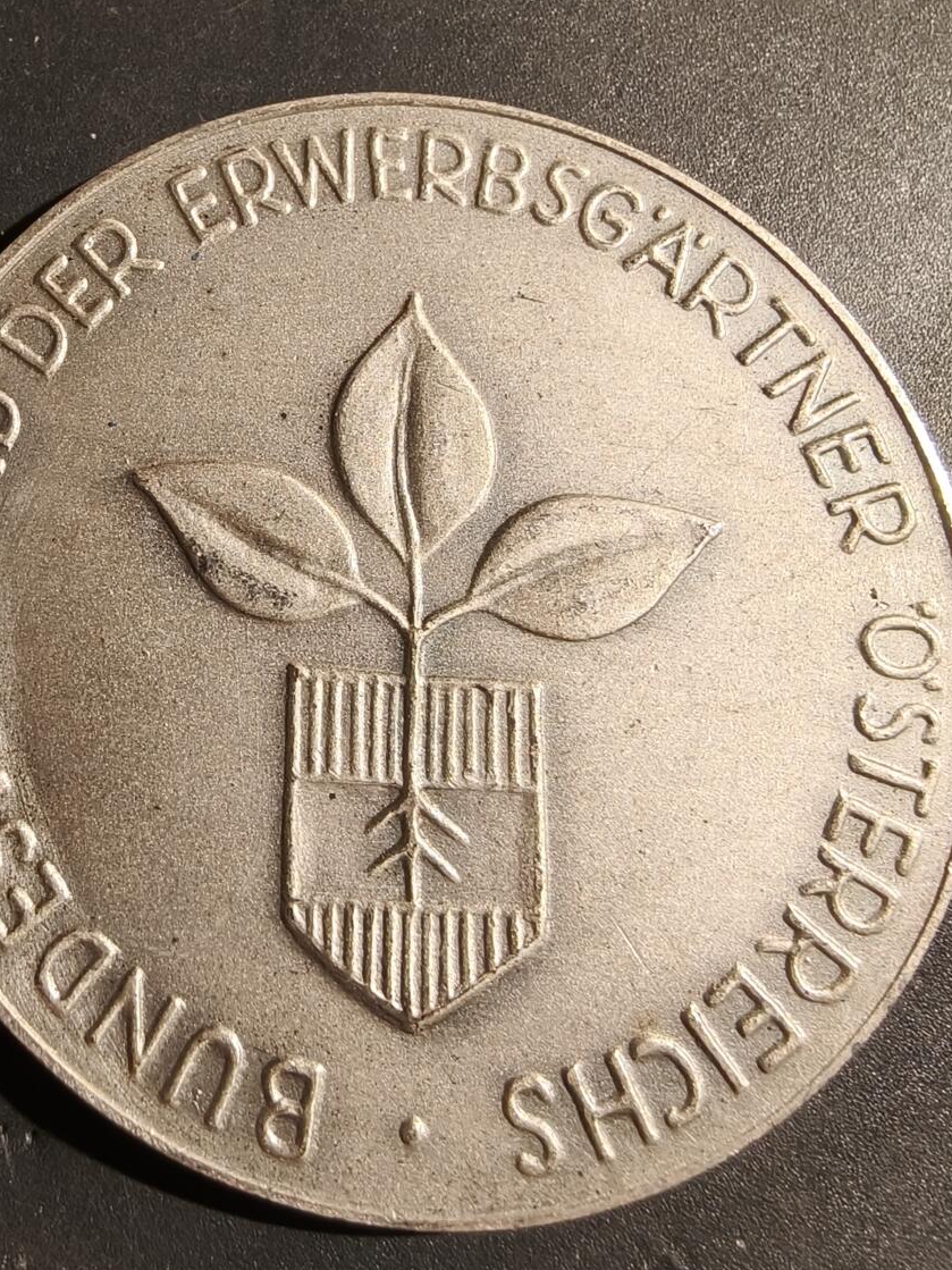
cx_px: 416
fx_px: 1357
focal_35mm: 37
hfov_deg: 38.6
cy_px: 760
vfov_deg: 49.8
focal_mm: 2.32
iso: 160
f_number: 2
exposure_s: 1/100
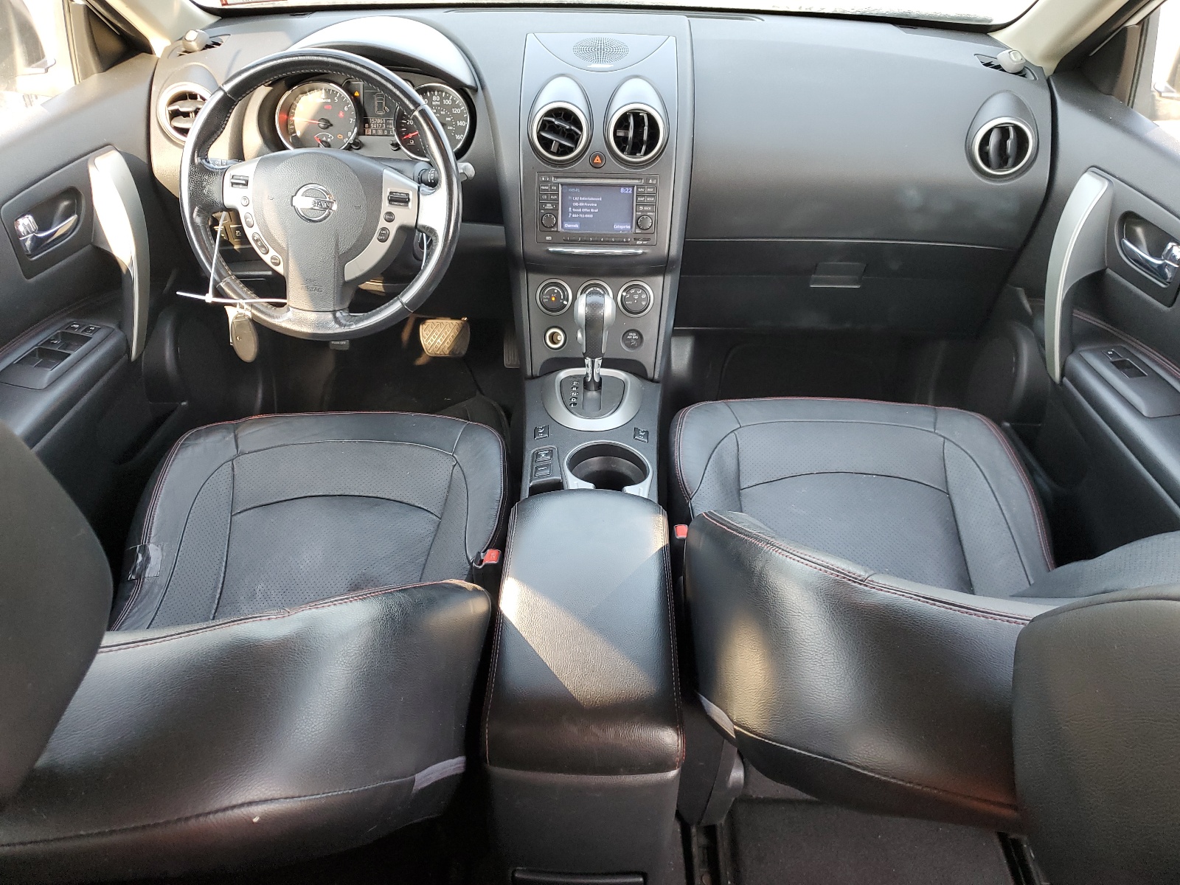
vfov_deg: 53.1
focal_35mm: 26
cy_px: 442
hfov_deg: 67.3
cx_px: 590
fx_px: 886
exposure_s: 1/120
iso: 84
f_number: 1.5
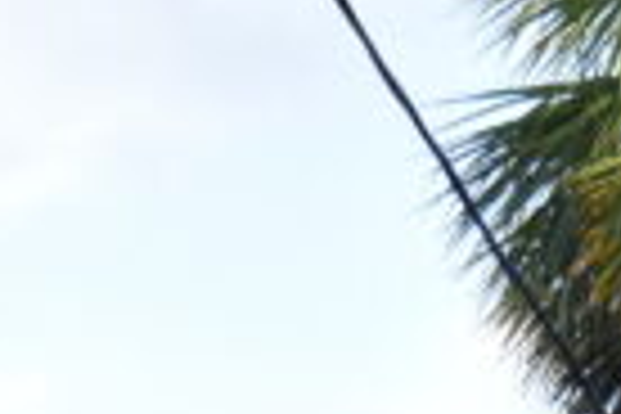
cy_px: 1334
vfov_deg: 3.8
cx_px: 405
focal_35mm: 345
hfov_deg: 6.0
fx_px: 5946
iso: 220
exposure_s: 1/250
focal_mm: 31
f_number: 5.6
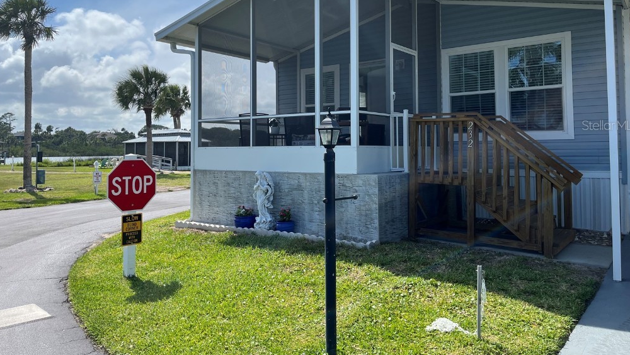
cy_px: 125
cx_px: 319
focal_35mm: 29
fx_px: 485
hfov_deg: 66.1
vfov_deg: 39.8
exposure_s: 1/3311
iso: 50
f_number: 1.6
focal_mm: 5.1
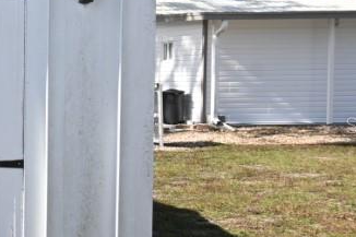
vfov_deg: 16.5
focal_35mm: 83
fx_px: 819
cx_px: -206
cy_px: 125
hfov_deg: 20.3
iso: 100
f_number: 8
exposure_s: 1/200
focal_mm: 15
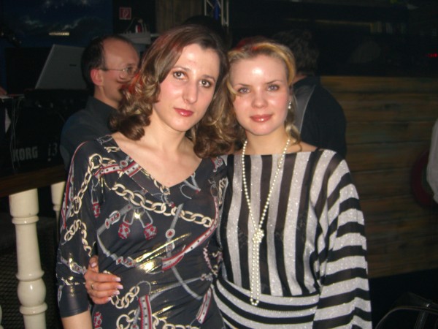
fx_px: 481
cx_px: 219
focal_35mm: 38
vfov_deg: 37.7
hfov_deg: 49.0
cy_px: 164
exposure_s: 1/60
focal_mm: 7.9
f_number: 2.8
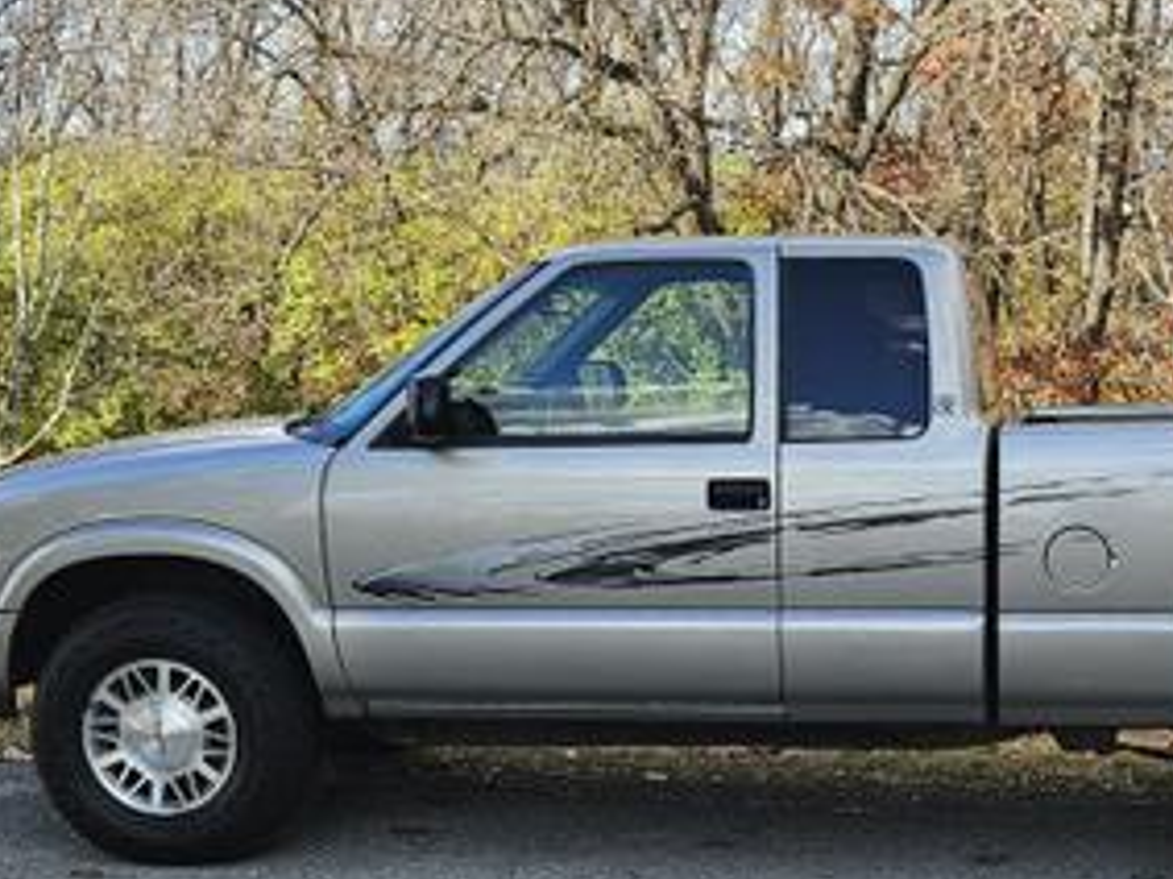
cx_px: 883
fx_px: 1389
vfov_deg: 33.6
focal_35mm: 41
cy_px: 755
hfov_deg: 44.2
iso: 32
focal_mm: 5.4
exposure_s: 1/556
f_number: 1.8
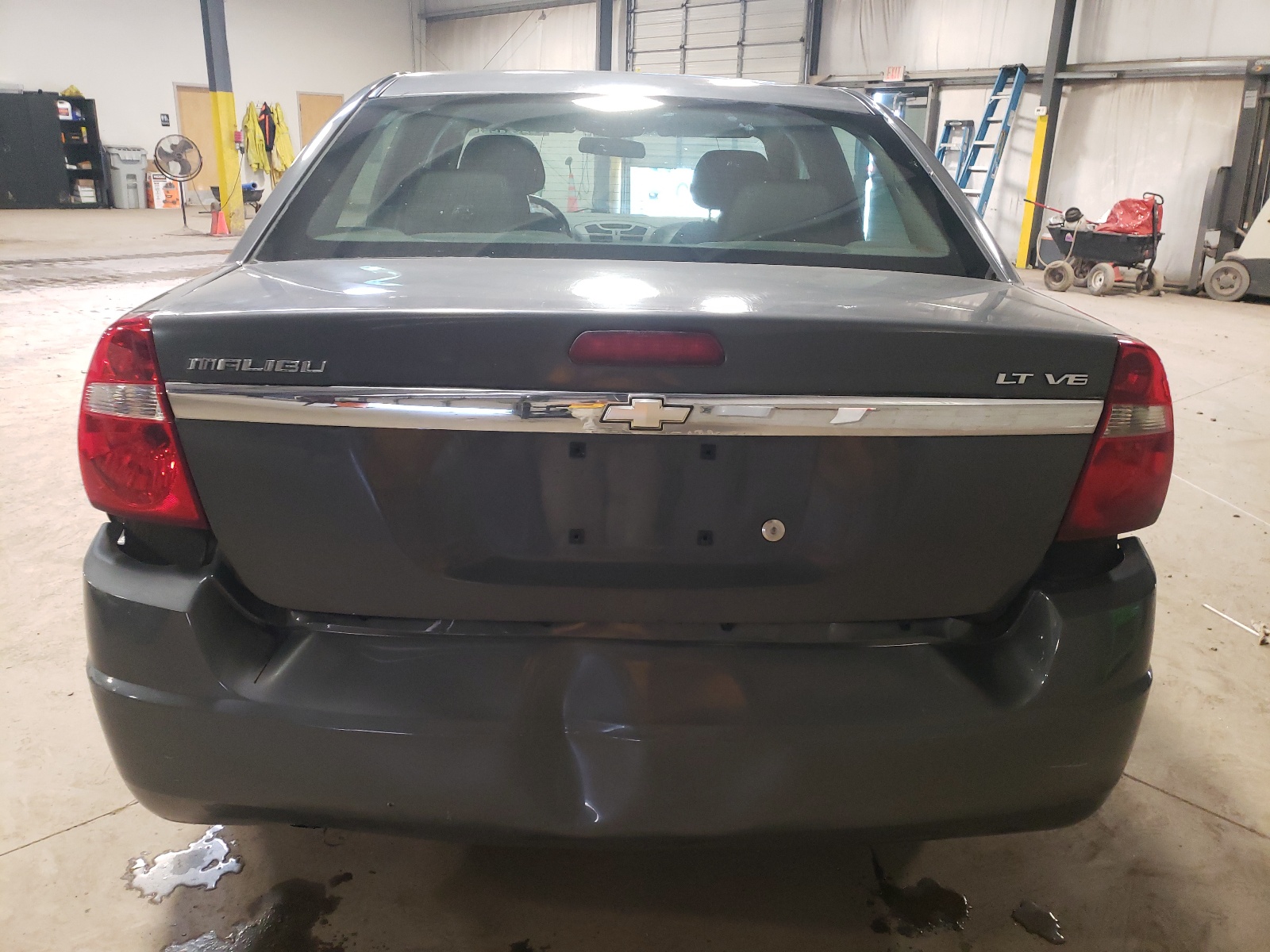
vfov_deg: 53.1
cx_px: 635
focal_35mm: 26
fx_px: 954
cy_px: 476
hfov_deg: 67.3
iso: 267
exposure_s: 1/60.2
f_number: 1.5
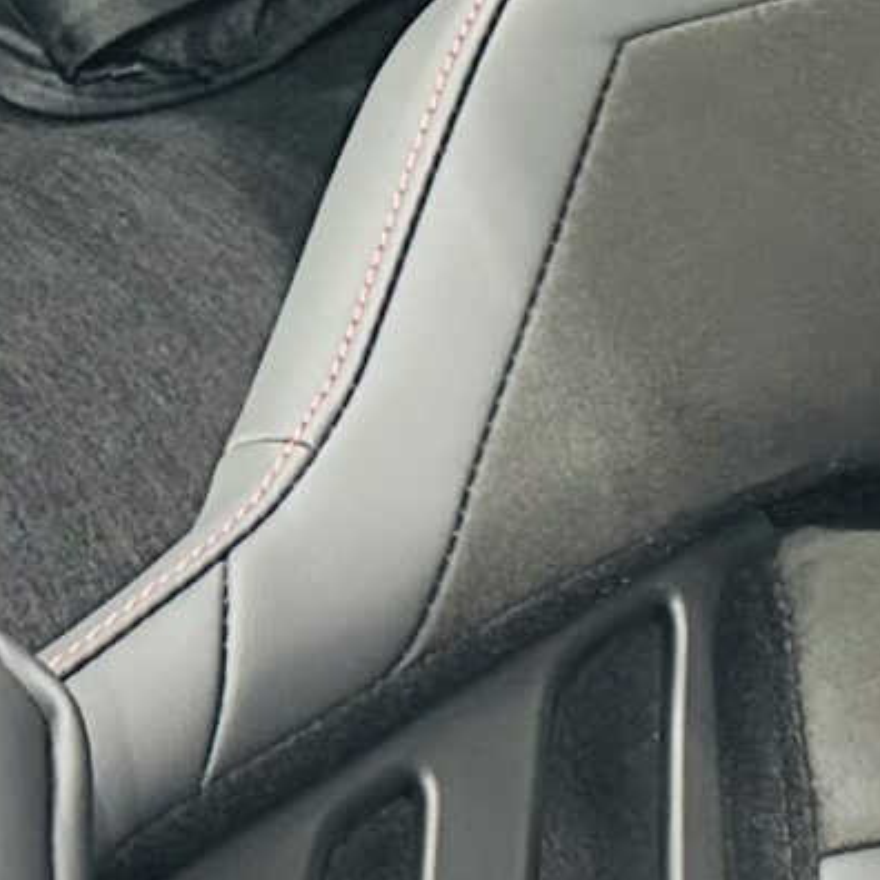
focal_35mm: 137
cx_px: 951
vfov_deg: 12.7
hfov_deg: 12.5
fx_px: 3940
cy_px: 209
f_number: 1.78
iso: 800
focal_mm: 6.86
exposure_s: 1/30
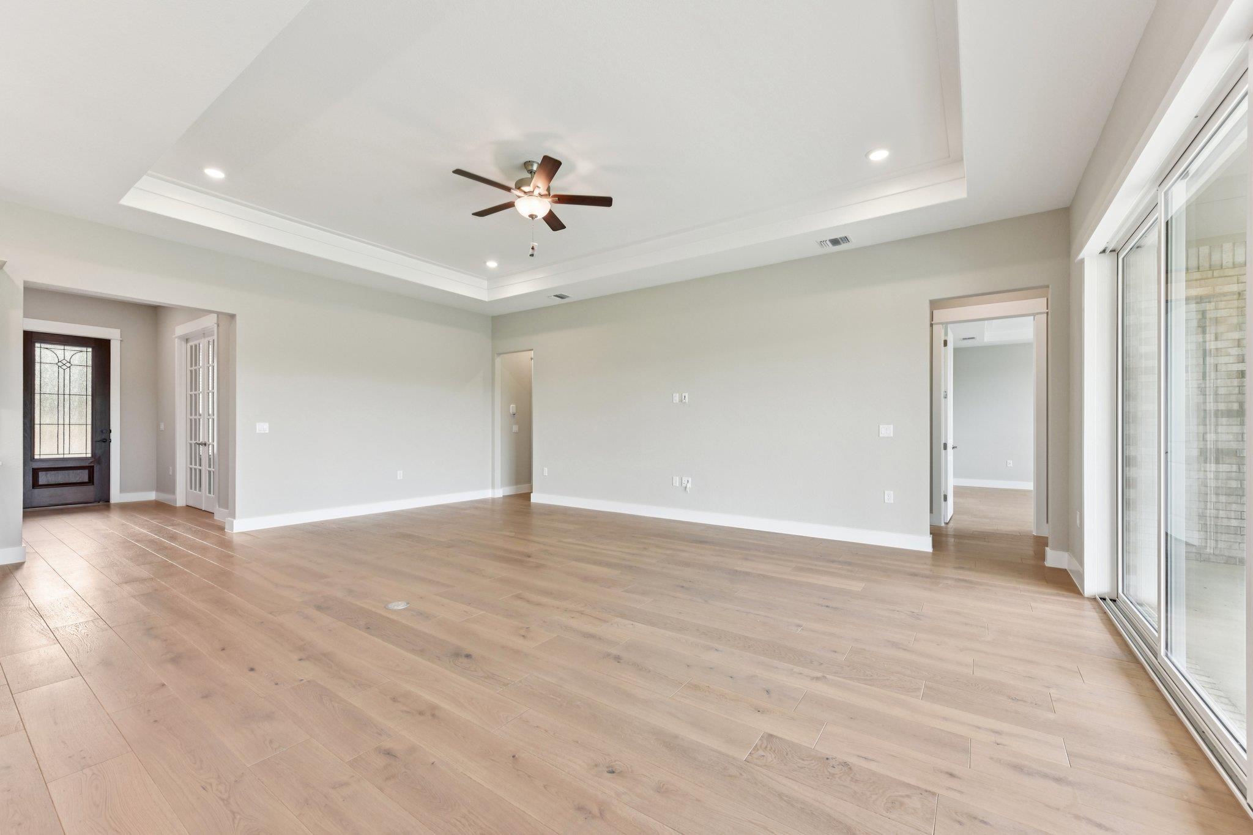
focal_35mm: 14
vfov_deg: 81.2
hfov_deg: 104.3
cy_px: 418
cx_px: 626
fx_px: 487
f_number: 8
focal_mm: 14
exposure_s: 1/15
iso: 160
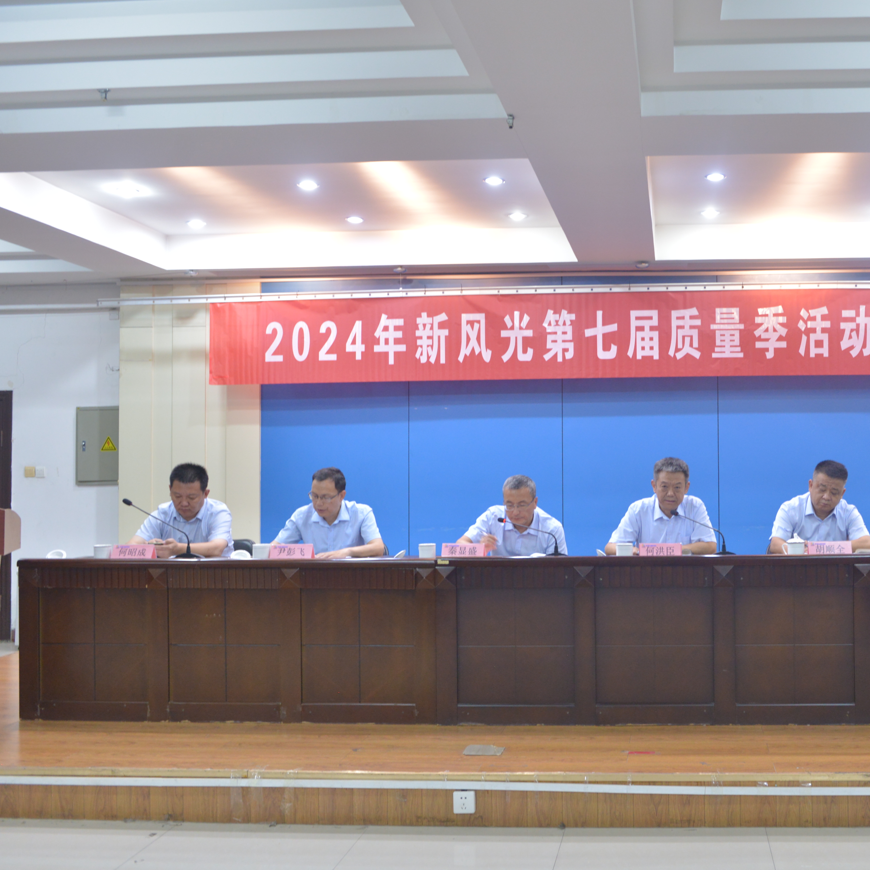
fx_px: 995
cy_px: 438
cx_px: 632
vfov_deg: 47.2
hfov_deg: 45.9
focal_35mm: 35
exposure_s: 1/30
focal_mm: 27
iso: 1400
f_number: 3.5
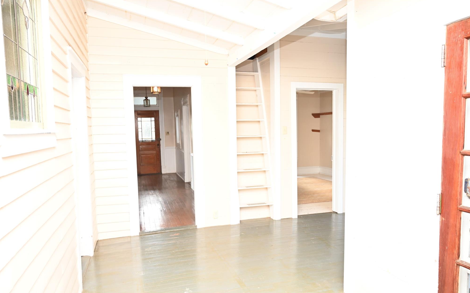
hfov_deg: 72.5
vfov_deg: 49.2
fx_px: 320
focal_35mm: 25
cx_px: 231
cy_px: 158
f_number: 4
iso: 800
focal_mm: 24
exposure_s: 1/60
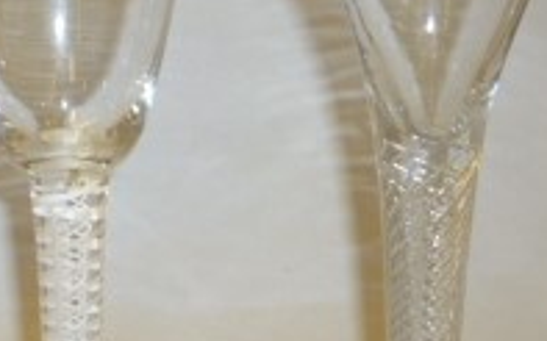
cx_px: 183
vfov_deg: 13.0
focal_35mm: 100
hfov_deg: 20.7
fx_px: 1490
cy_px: 258
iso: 100
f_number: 3.3
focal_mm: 5.2
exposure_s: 1/30
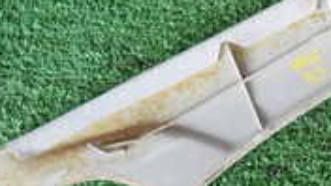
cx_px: 423
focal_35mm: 93
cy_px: -21
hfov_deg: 21.0
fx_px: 816
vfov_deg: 12.8
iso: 100
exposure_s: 1/80
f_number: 2
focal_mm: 4.5
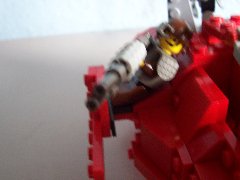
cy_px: 90
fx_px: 257
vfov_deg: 38.7
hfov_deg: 50.1
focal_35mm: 37
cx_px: 120
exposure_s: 1/8
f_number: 2.8
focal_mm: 5.6
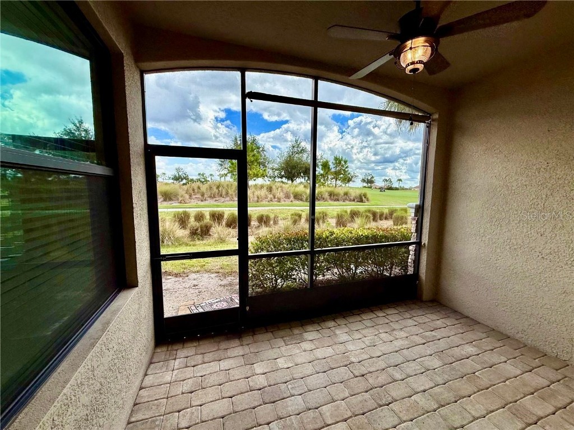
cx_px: 287
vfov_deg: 85.7
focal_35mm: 14
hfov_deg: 102.1
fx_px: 232
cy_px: 215
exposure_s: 1/734
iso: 64
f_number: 2.2
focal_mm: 2.22
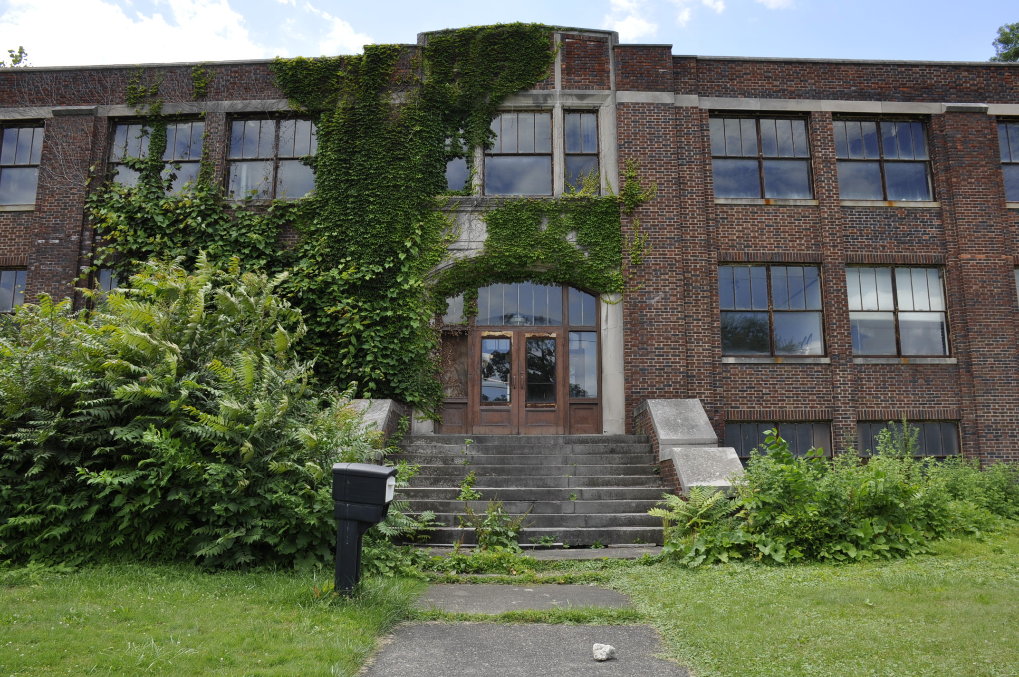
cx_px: 510
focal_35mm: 27
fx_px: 763
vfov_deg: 47.8
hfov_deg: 67.4
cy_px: 338
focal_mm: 18
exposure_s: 1/125
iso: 200
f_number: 11
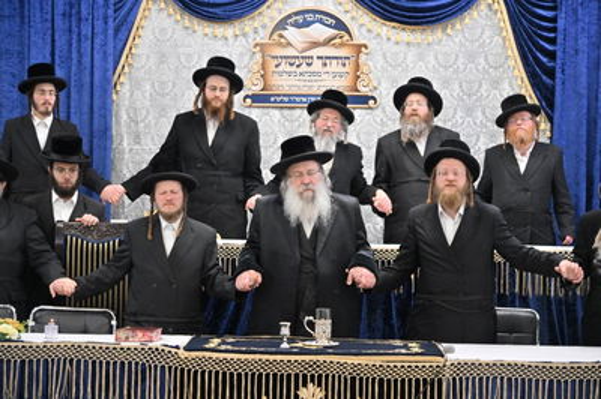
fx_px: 1168
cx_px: 300
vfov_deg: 19.4
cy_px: 200
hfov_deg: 28.9
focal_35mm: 70
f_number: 4
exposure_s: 1/200
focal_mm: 70
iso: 1000
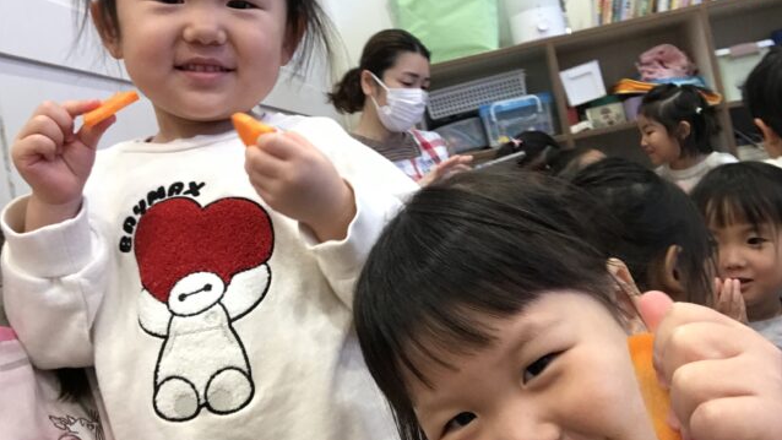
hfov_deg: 56.6
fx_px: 726
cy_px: 165
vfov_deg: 33.6
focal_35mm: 35
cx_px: 391
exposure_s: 1/33
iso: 125
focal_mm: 2.87
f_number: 2.2
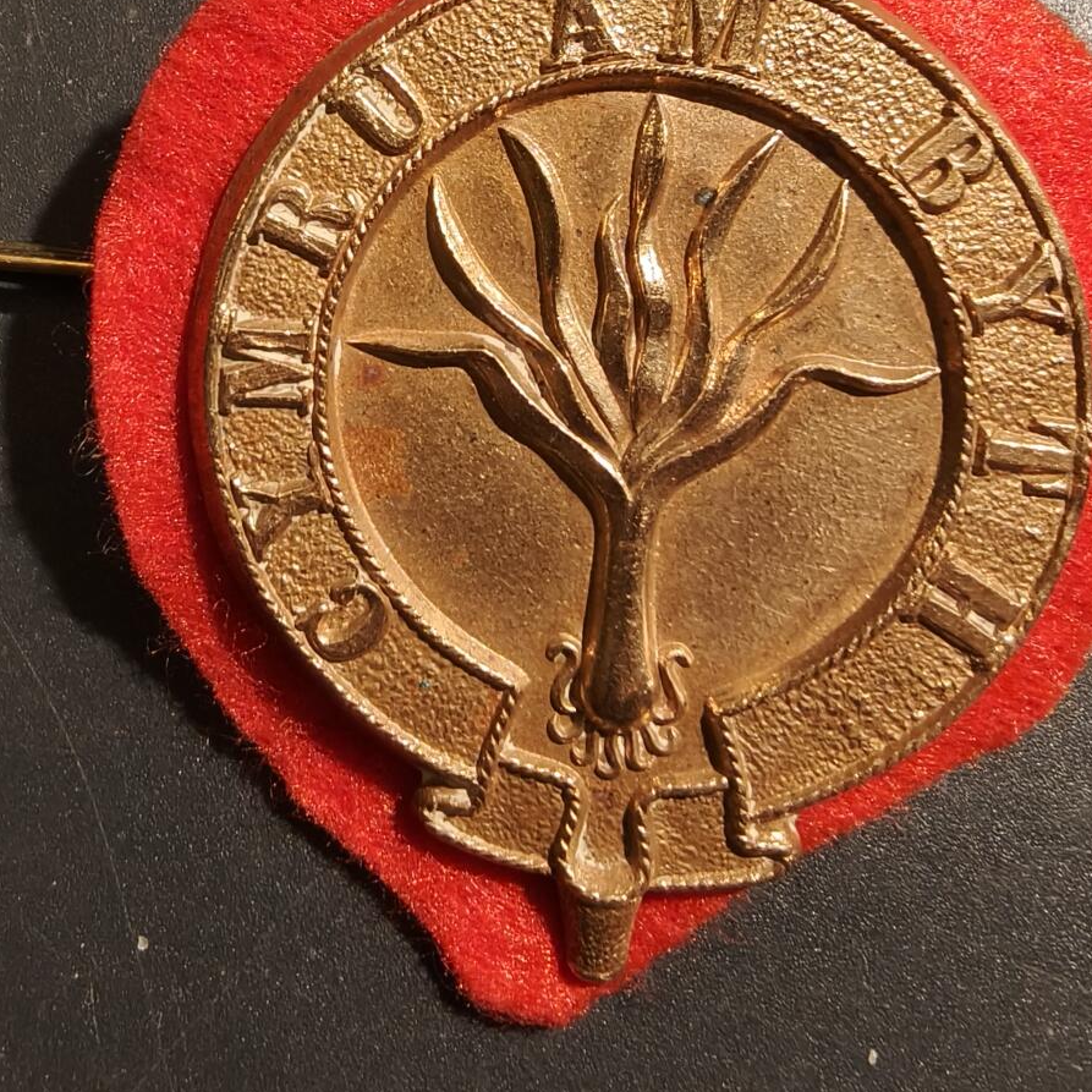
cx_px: 662
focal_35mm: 41
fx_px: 1463
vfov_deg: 40.9
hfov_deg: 40.7
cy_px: 536
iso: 250
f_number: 2
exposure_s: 1/50
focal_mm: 2.32
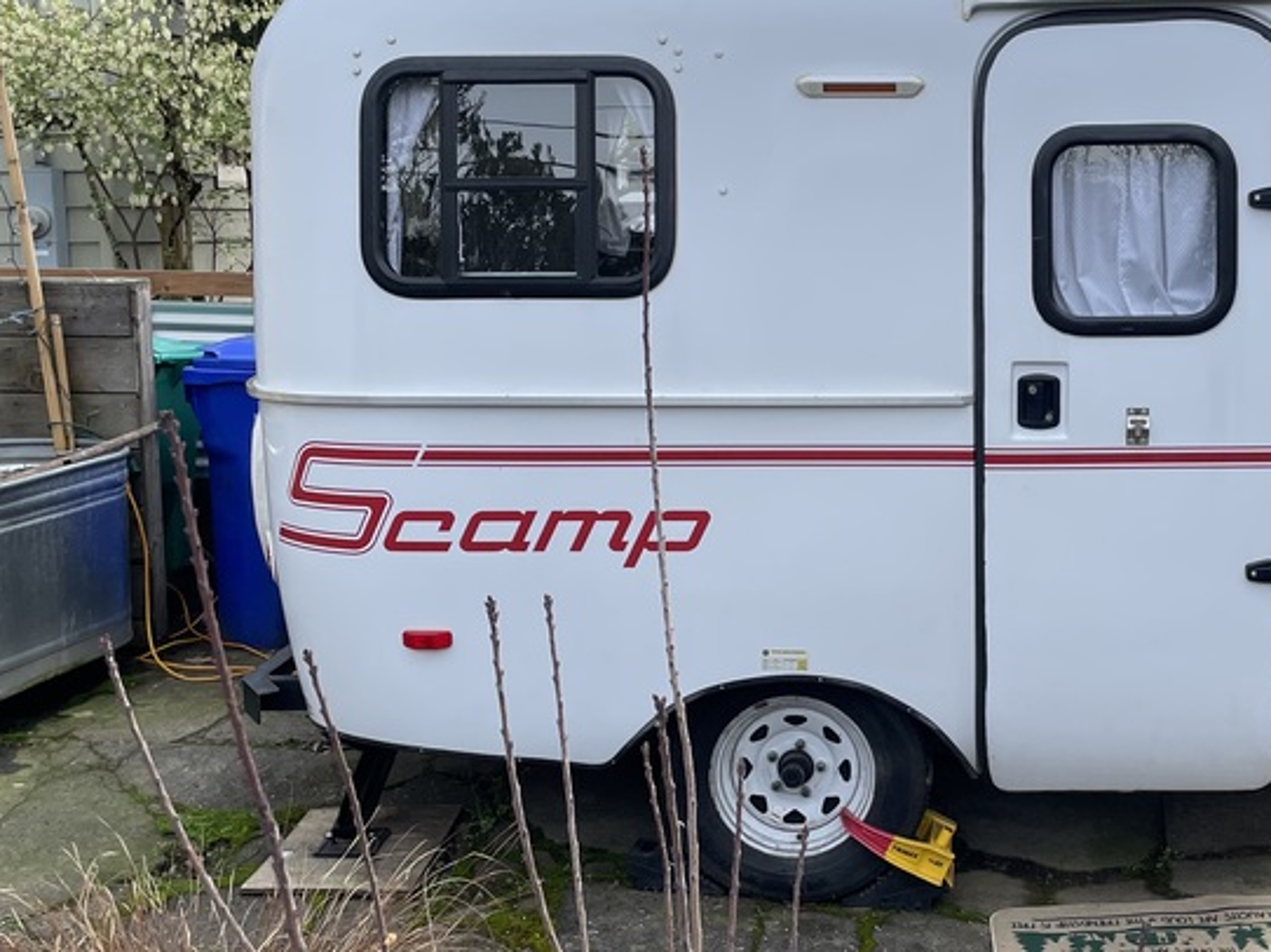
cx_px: 971
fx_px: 1762
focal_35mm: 48
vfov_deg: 30.2
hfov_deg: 38.5
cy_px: 420
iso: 32
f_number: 1.6
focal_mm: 4.2
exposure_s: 1/1416
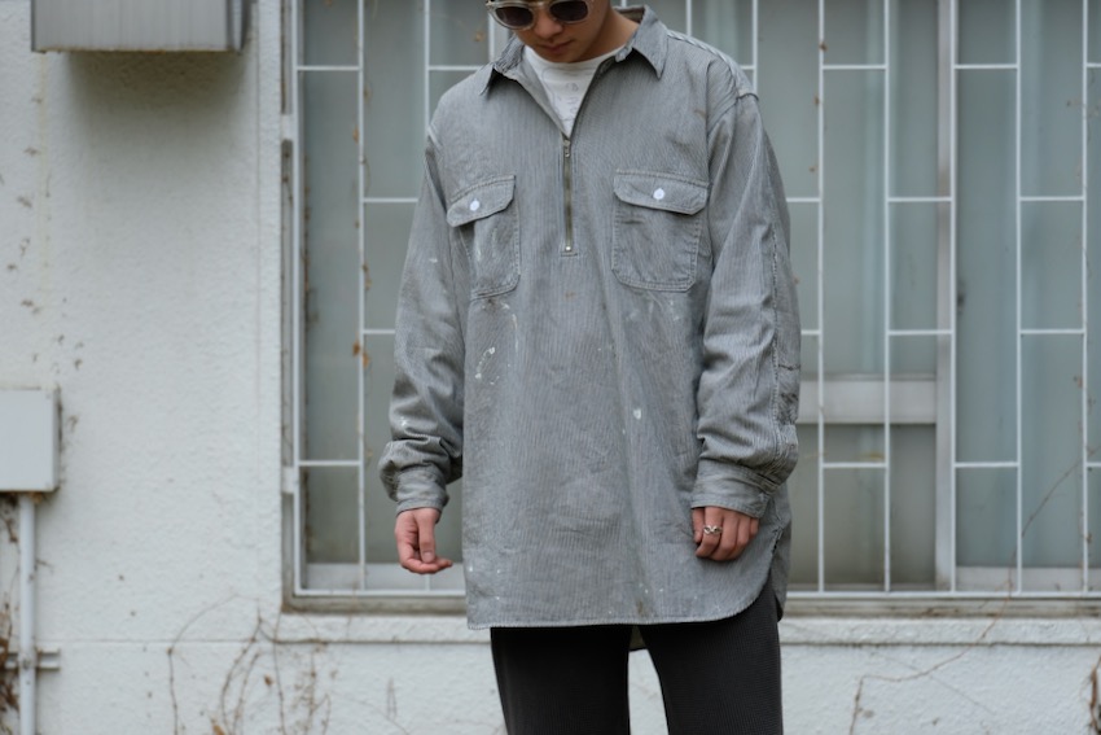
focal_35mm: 143
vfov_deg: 9.6
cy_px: 368
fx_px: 4374
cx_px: 550
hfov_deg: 14.3
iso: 400
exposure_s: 1/200
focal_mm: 95.4
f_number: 5.4
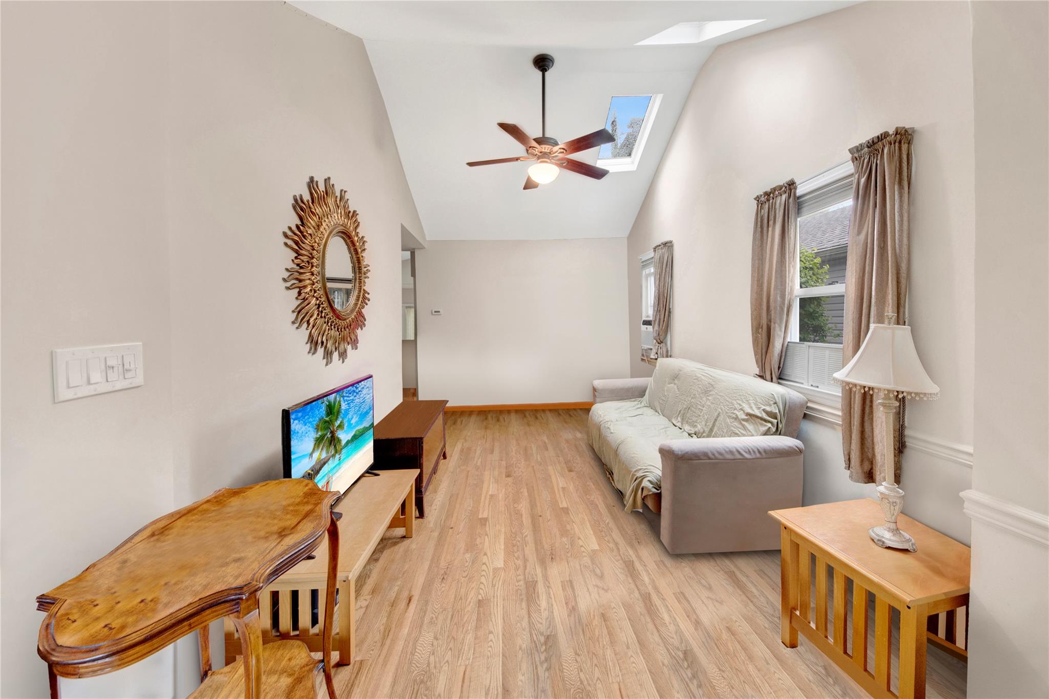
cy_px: 350
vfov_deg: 90.0
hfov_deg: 112.6
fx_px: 350
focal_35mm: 12
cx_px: 524
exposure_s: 1/3
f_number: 8
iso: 640
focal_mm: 8
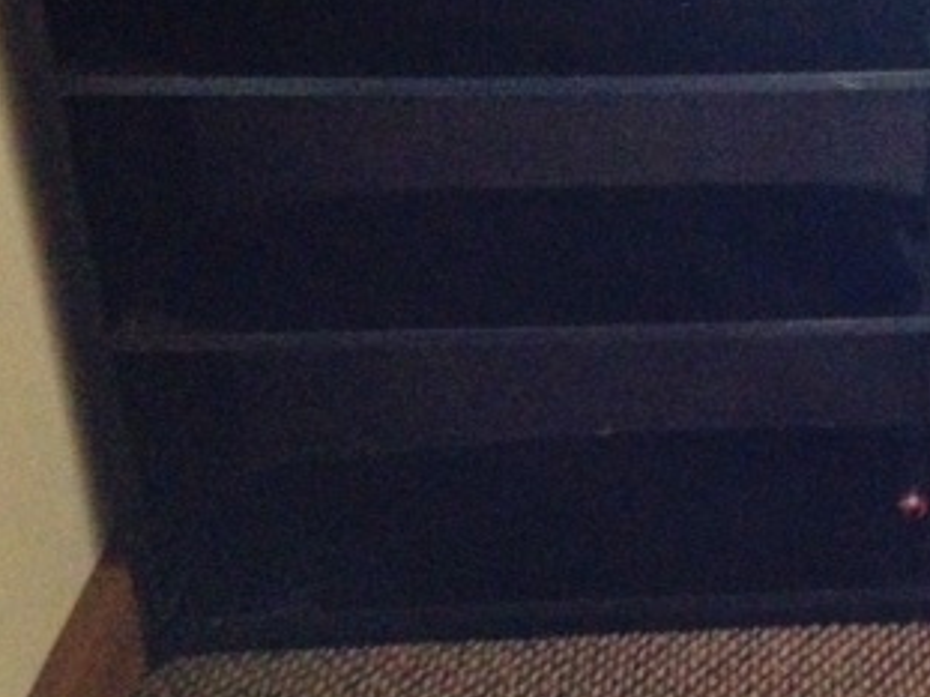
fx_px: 1826
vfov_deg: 21.4
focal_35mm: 68
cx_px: 930
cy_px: 168
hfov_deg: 27.0
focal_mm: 4.12
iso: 500
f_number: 2.4
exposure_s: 1/15
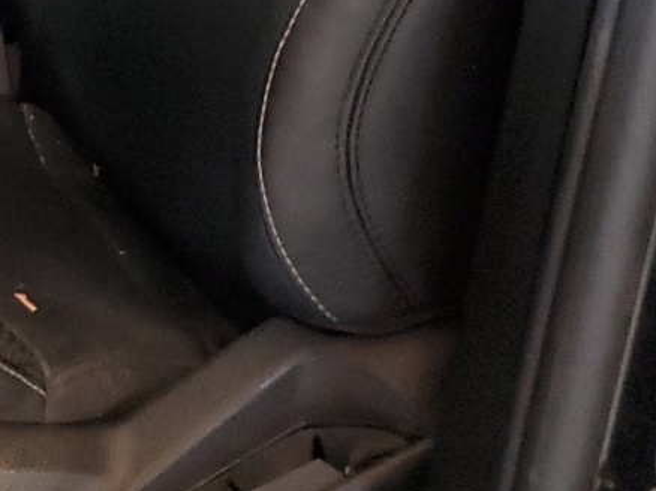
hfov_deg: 17.6
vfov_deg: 14.7
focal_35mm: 95
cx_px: -443
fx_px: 1799
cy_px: -186
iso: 316
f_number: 1.5
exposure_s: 1/15
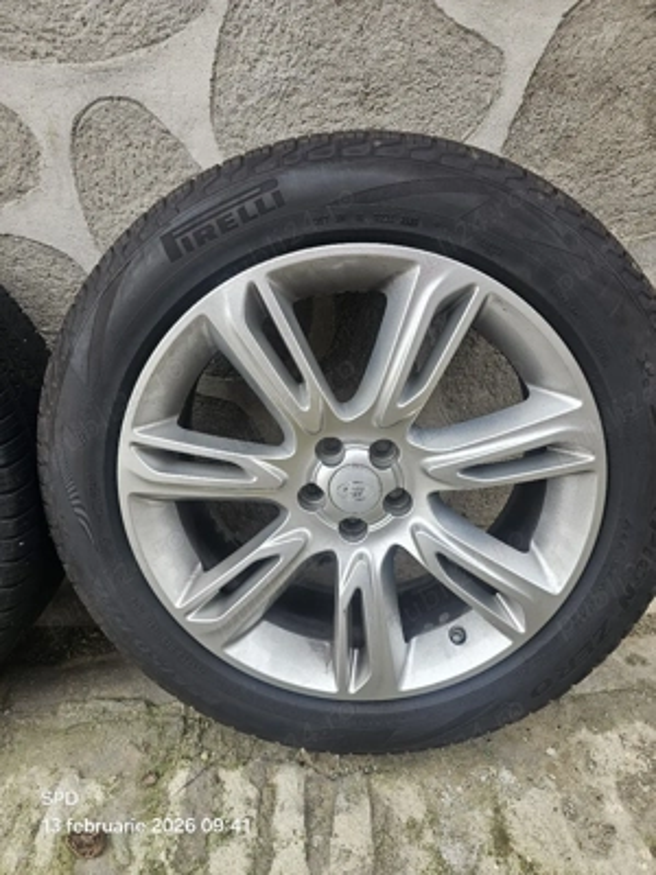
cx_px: 328
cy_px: 438
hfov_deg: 58.9
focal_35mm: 23
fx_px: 581
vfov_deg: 73.9
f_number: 1.7
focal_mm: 6.3
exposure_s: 1/192
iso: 80
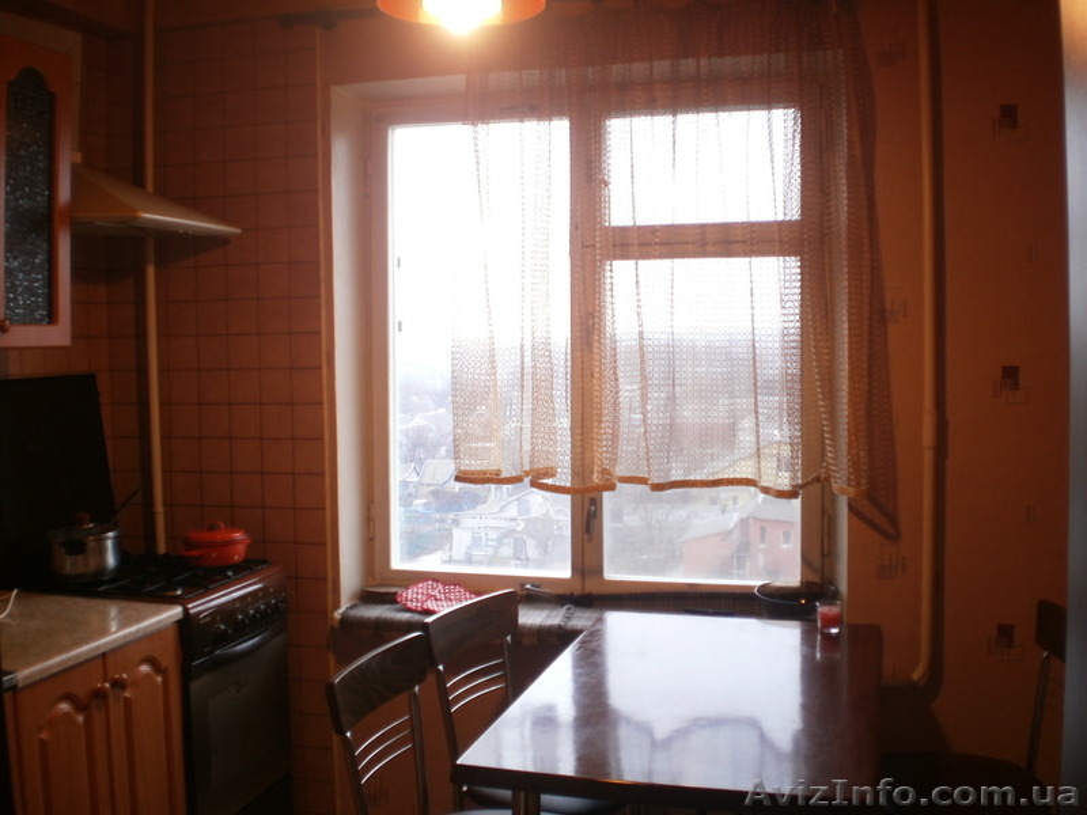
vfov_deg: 39.7
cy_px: 408
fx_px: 1130
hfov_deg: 51.4
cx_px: 544
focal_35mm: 36
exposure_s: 1/13
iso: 100
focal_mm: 6.3
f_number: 3.1
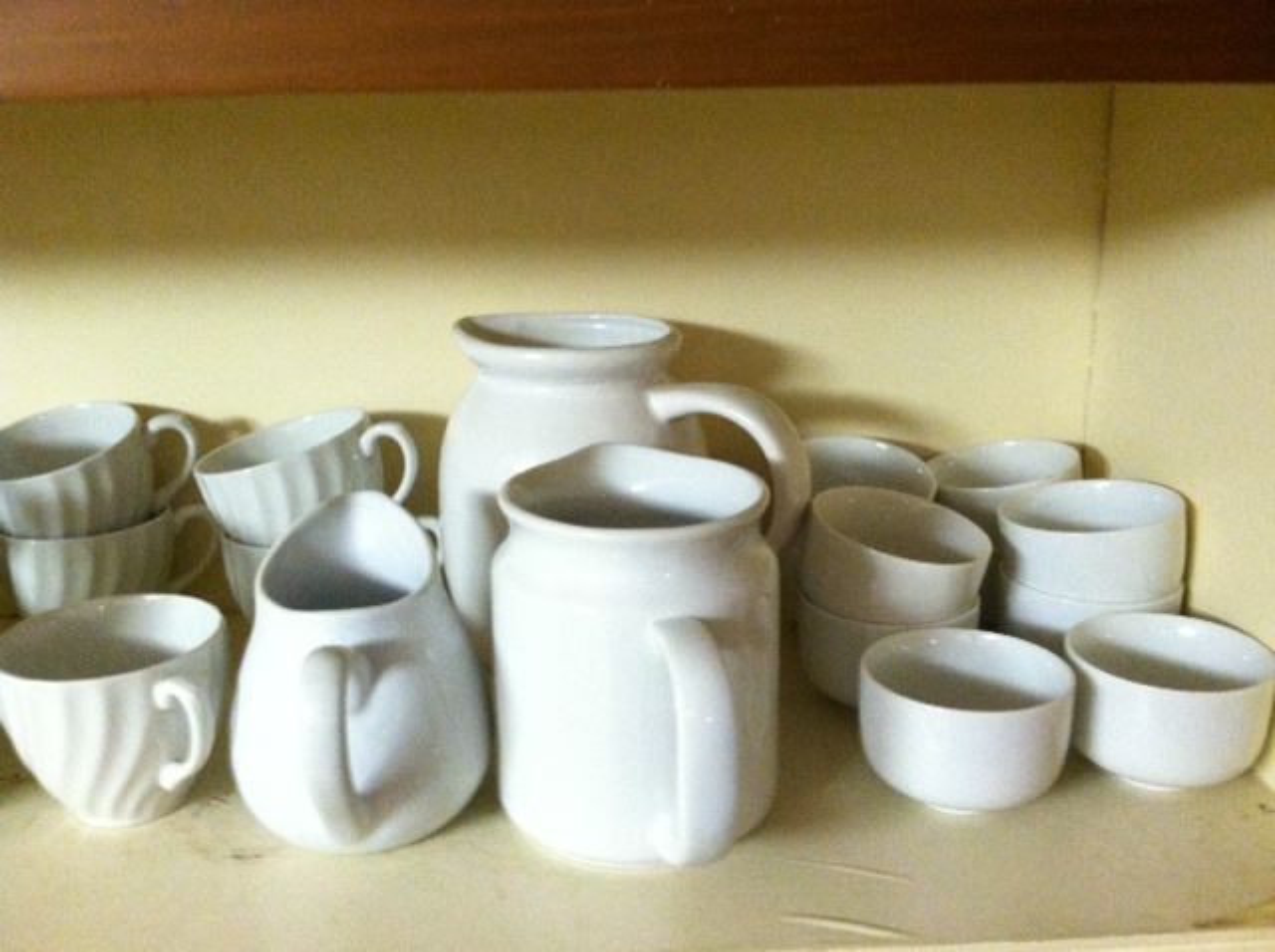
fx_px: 1287
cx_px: 638
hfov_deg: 52.7
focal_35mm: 35
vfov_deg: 40.6
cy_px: 476
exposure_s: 1/15
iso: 500
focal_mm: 3.85
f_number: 2.8
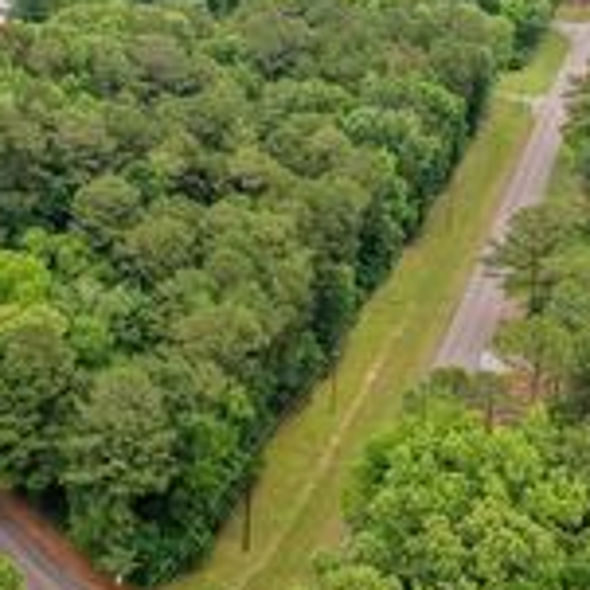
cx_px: 66
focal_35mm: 79
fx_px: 1523
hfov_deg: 21.5
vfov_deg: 21.8
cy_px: 170
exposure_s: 1/120
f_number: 5.6
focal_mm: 10.26
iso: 100
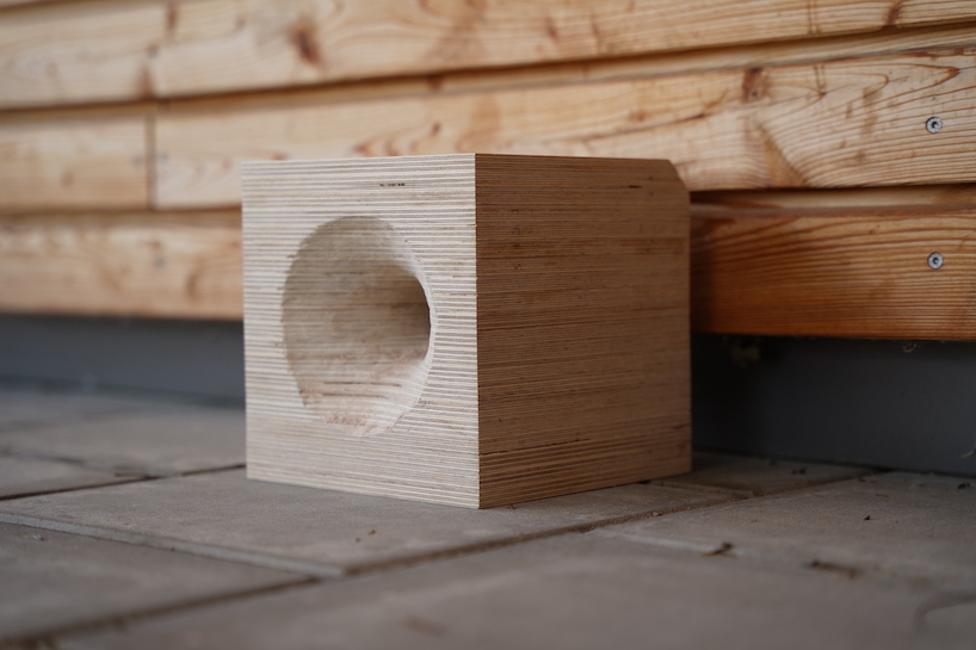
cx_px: 488
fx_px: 1897
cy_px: 325
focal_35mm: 70
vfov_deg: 19.4
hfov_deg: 28.8
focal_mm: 70
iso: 50
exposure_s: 1/250
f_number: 2.8
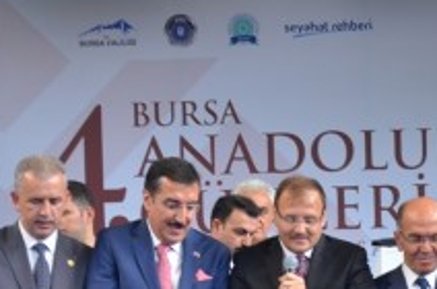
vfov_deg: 11.3
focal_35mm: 120
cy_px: 279
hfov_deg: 17.1
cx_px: 261
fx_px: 1452
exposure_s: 1/50
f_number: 4.2
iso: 800
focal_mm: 32
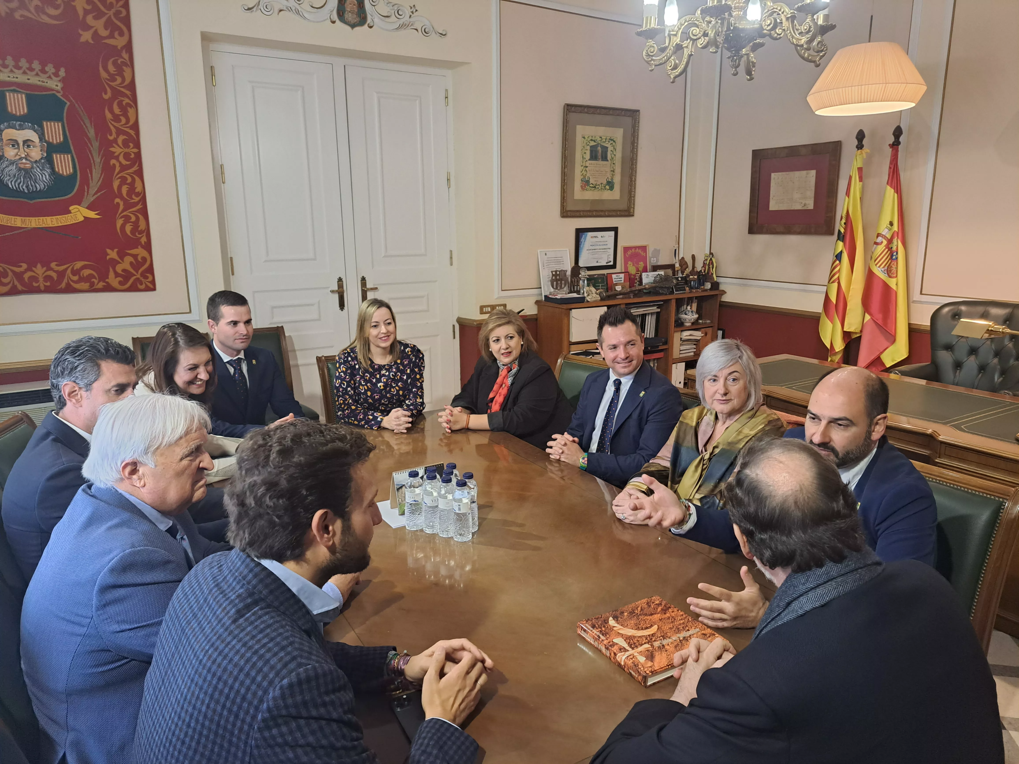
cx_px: 510
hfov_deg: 71.6
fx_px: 706
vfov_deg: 56.8
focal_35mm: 24
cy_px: 382
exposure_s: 1/50
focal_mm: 5.23
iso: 250
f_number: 1.8
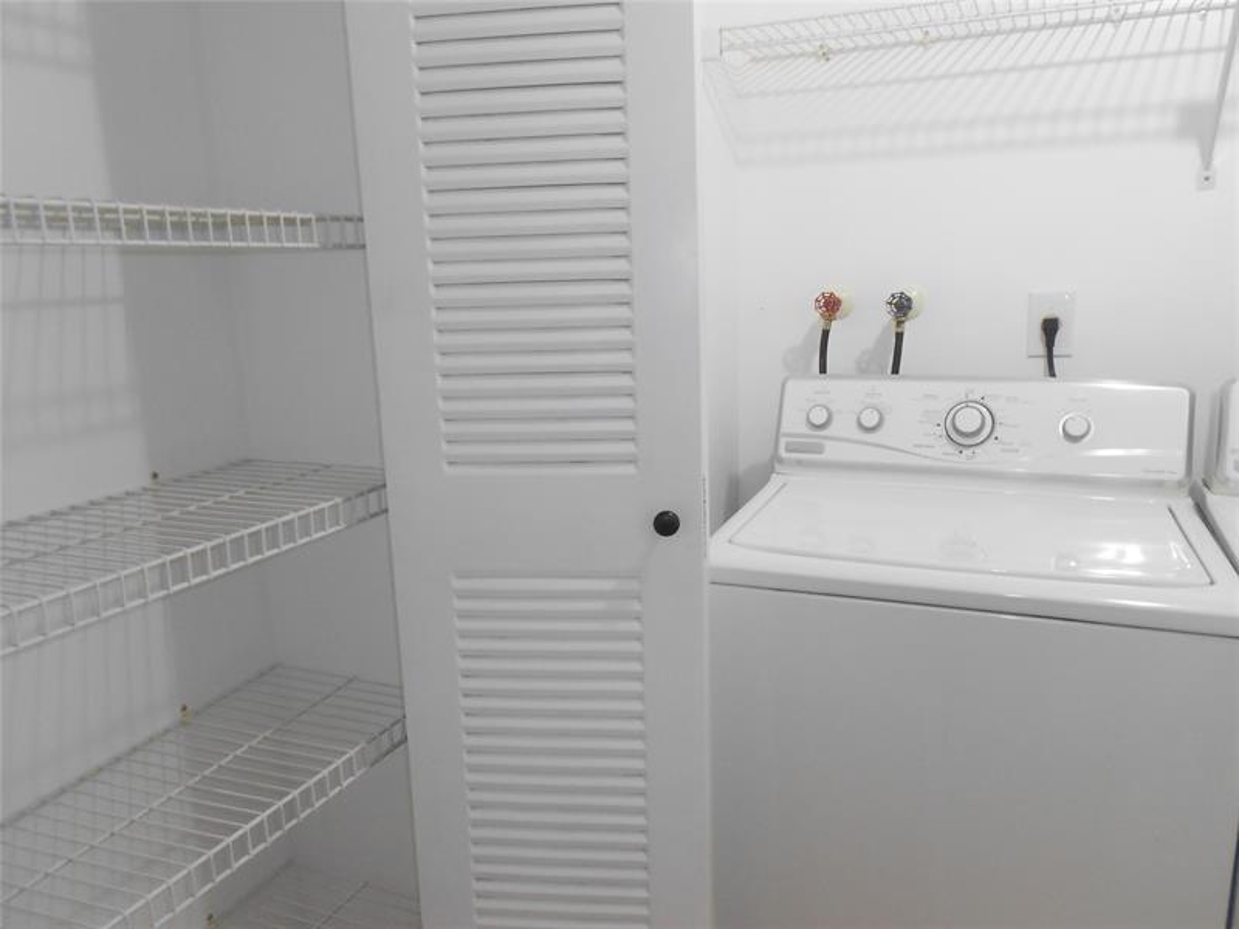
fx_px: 931
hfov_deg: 67.3
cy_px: 464
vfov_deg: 53.1
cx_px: 620
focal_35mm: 26
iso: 200
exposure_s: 1/30
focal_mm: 4.6
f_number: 3.2
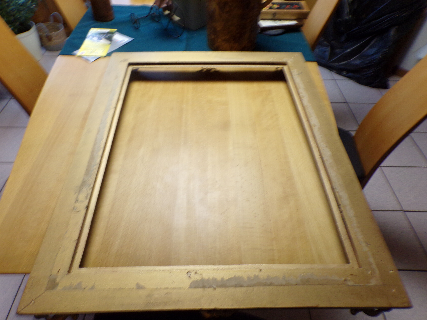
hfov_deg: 71.6
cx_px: 214
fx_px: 296
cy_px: 160
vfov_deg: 56.8
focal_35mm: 24
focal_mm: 4.3
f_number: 3
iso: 170
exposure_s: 1/70
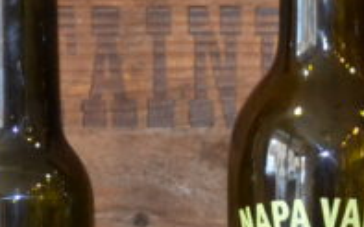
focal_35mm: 270
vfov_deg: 4.9
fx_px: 2678
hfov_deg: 7.7
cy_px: 169
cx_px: 397
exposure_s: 1/60
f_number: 5
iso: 2500
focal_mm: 34
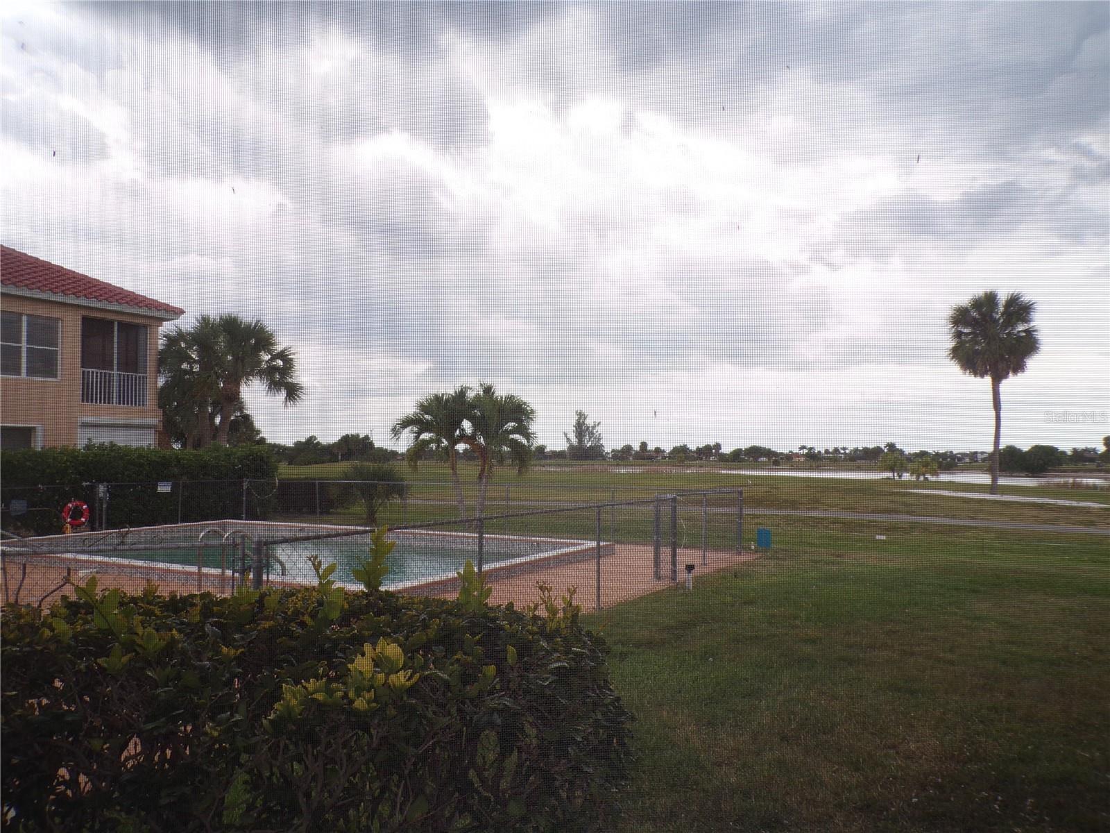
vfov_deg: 56.8
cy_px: 416
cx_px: 555
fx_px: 770
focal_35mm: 24
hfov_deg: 71.6
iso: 80
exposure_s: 1/140
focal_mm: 4.3
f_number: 5.8
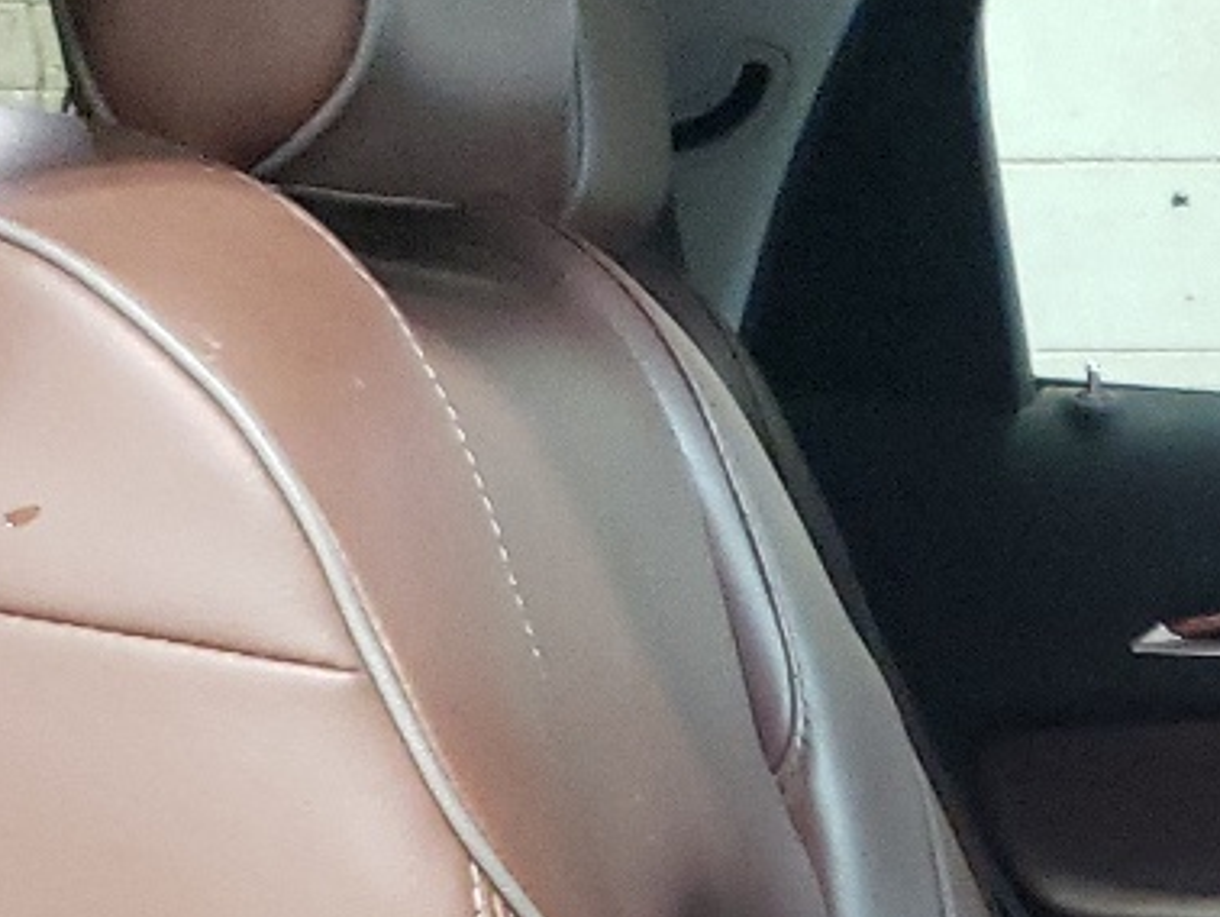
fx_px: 3879
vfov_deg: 12.6
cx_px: 1817
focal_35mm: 110
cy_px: 1489
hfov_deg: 16.3
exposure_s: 1/30
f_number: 1.5
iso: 455
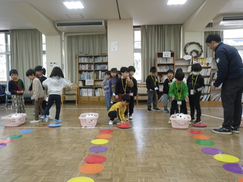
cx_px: 118
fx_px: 204
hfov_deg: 61.7
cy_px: 91
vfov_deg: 48.2
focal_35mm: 29
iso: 160
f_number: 3.5
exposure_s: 1/50
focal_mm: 5
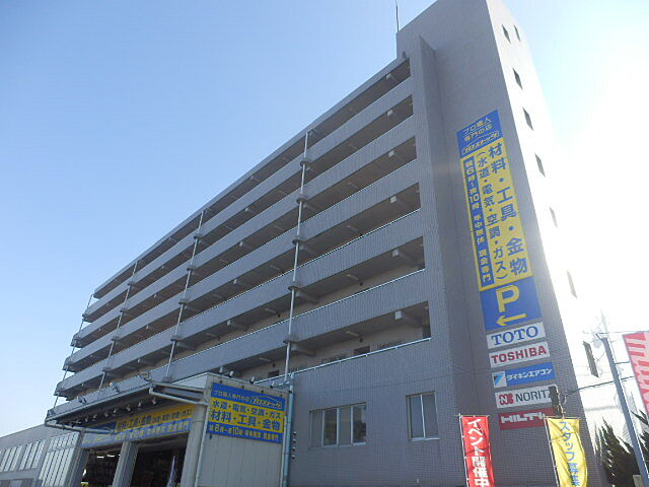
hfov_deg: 71.6
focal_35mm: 24
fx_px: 450
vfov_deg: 56.8
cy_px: 244
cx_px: 324
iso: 80
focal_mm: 4.2
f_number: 3
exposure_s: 1/500
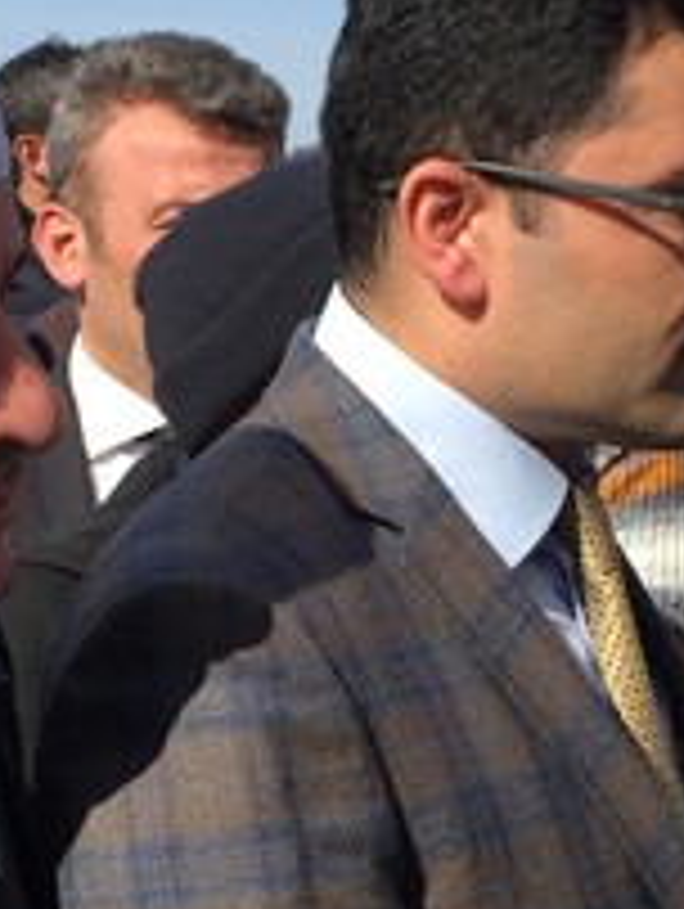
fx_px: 2524
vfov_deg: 20.2
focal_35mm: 96
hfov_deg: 15.4
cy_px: 724
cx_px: 364
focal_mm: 4.15
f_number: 2.2
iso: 32
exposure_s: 1/1647
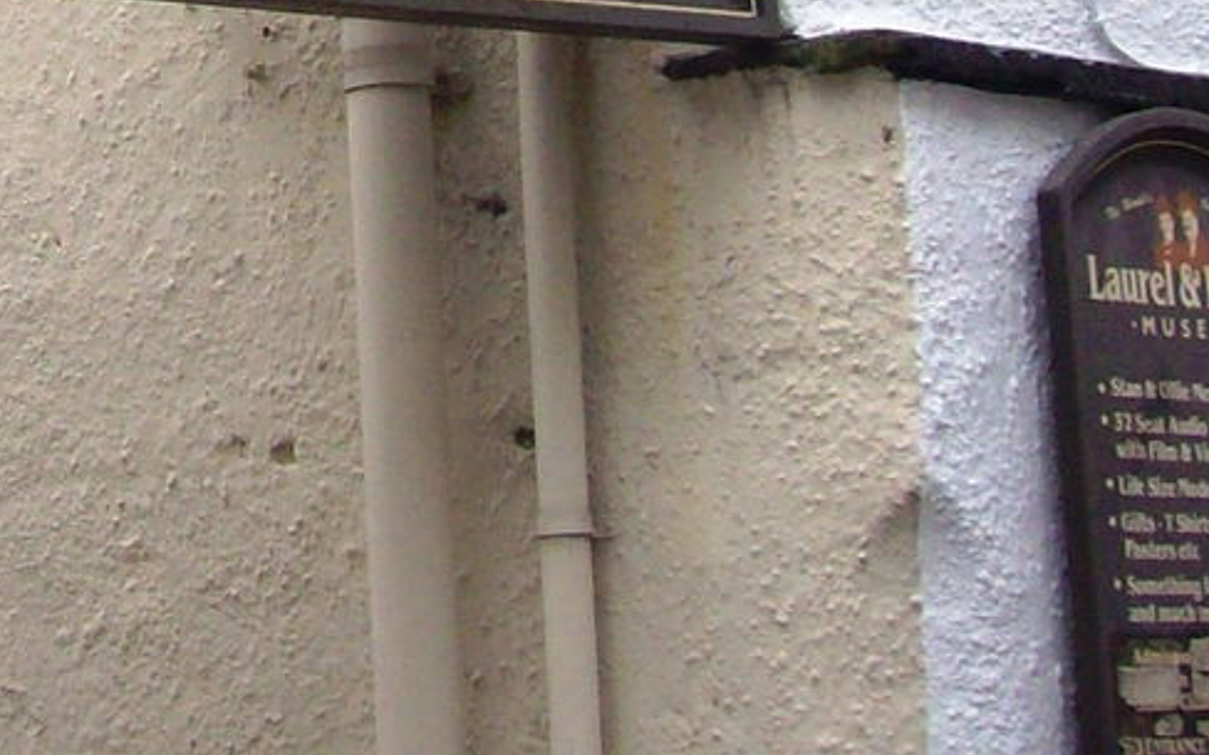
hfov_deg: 16.0
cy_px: -594
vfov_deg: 9.9
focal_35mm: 125
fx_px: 4119
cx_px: -290
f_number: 2.7
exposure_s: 1/154
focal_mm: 6
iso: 200
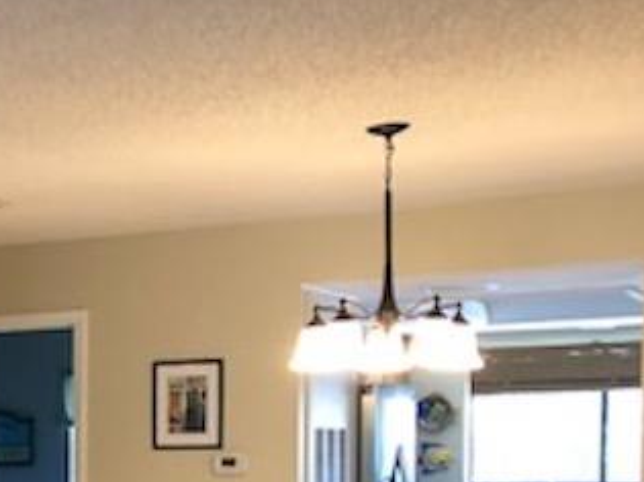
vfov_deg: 15.5
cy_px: 600
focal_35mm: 91
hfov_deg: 19.6
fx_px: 1692
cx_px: -223
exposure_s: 1/15
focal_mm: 3.99
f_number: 1.8
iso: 40
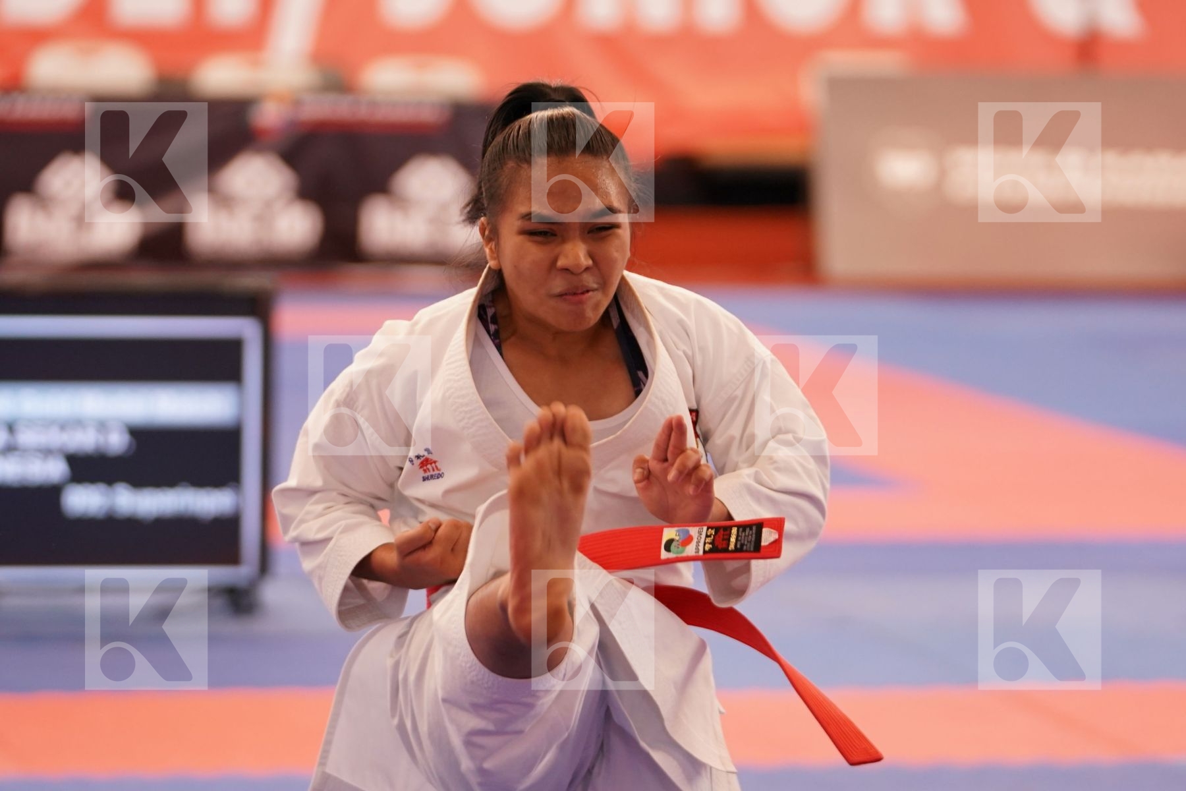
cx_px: 593
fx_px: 6160
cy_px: 396
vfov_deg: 7.3
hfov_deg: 11.0
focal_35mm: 187
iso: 1250
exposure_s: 1/500
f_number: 2.8
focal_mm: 125
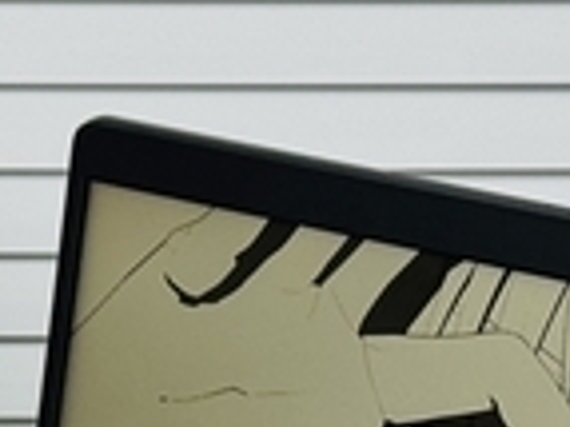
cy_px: 986
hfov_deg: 7.4
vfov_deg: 5.4
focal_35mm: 268
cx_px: 255
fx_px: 4409
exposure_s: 1/124
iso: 50
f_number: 1.78
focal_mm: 6.76
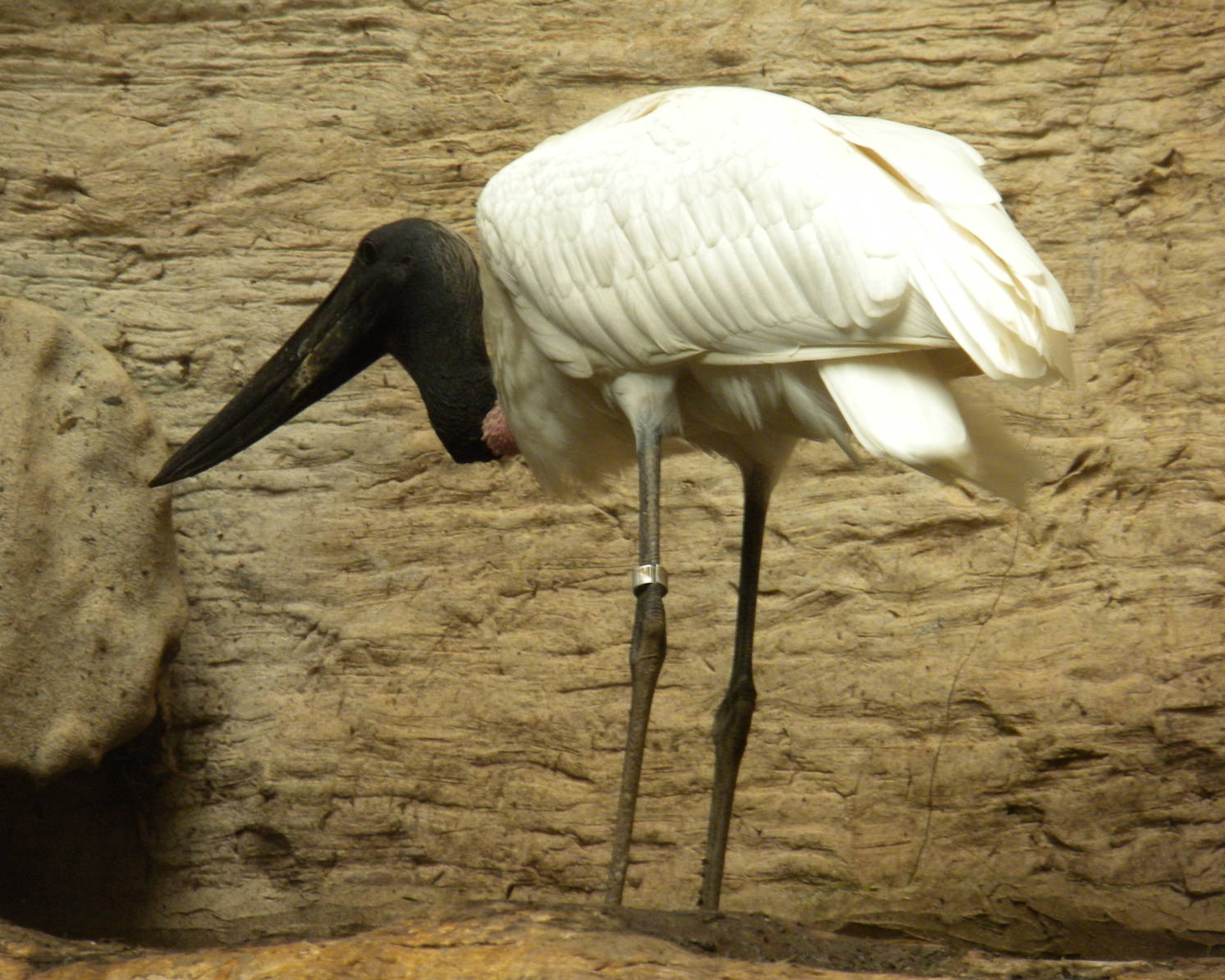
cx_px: 571
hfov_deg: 7.8
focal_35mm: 249
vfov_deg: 6.2
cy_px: 488
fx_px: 9026
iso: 243
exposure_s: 1/71.2
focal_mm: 42.1
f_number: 5.2
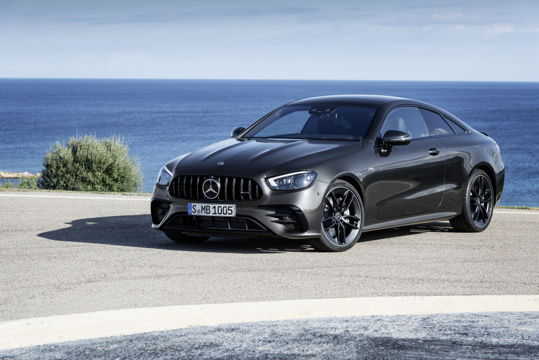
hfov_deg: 16.4
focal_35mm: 125
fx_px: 1872
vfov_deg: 11.0
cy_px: 180
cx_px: 270
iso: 100
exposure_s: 1/160
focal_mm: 125
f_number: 8
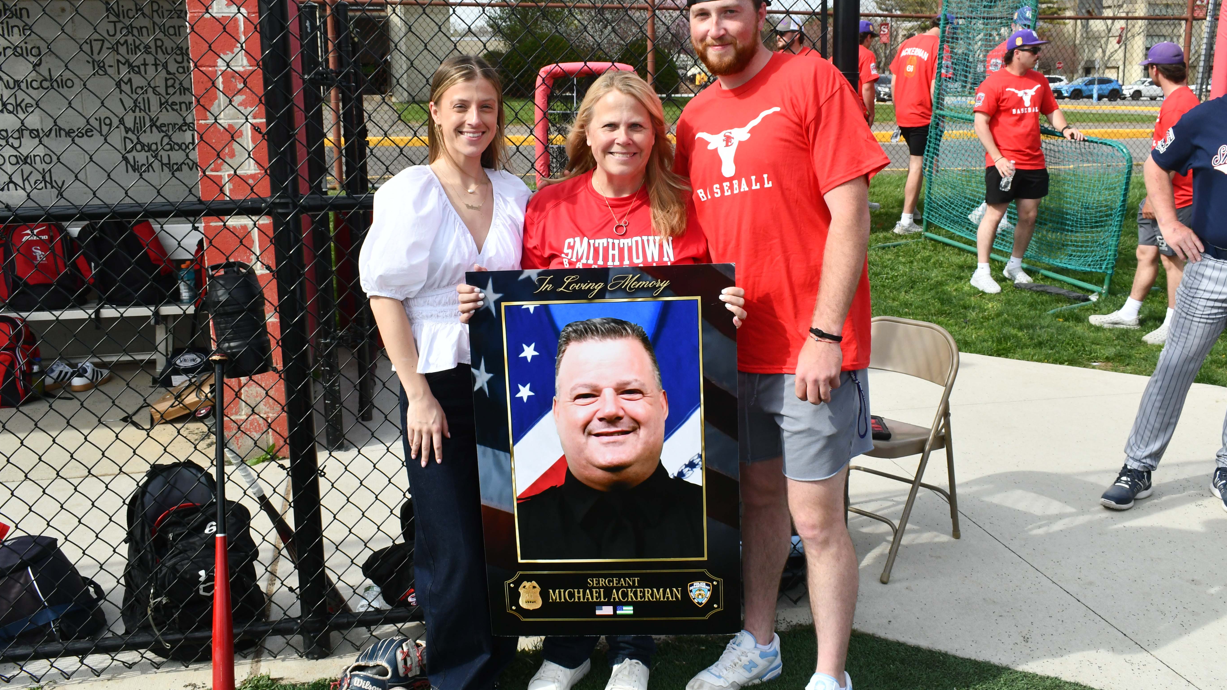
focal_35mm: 35
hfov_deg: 56.6
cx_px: 619
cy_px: 302
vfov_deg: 33.7
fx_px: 1139
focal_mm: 22
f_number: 14
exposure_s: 1/800
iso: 800
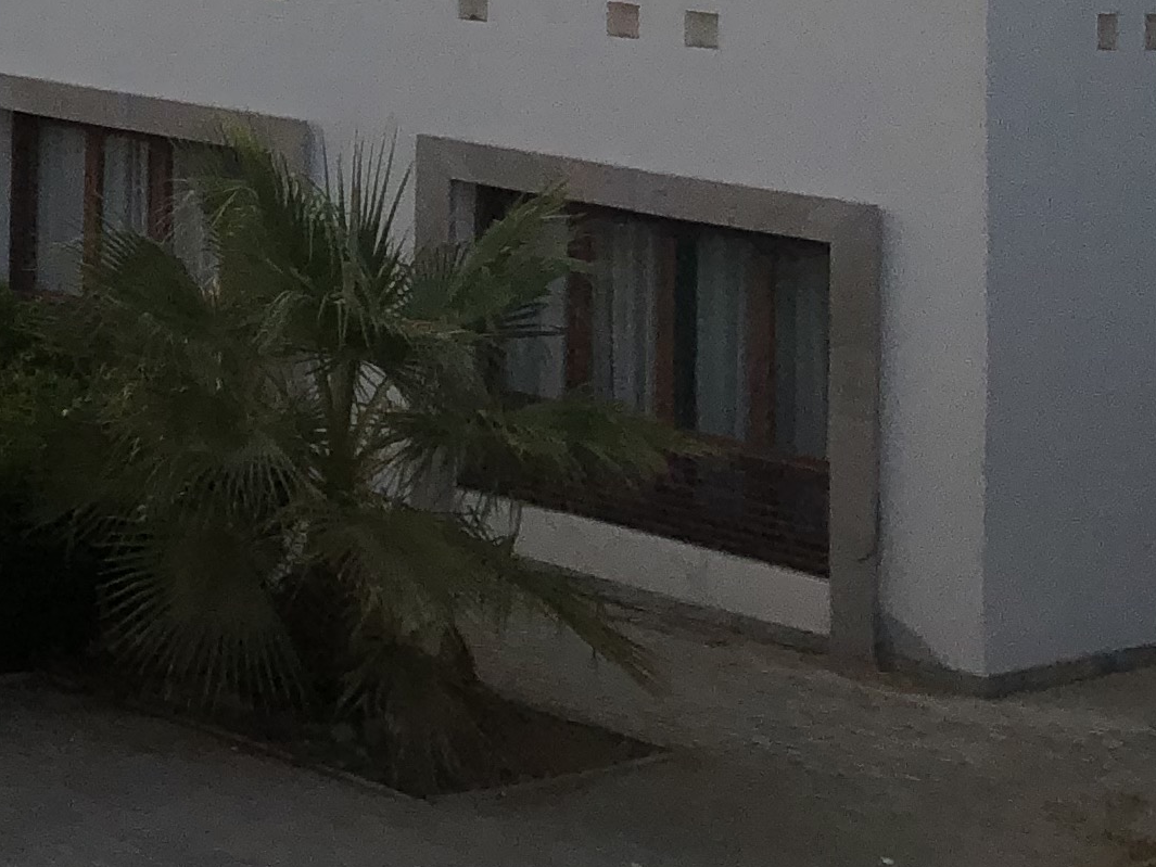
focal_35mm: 106
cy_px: -534
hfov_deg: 15.5
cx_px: -1028
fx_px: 3540
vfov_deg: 13.0
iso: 20
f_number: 1.8
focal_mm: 4
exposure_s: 1/1091
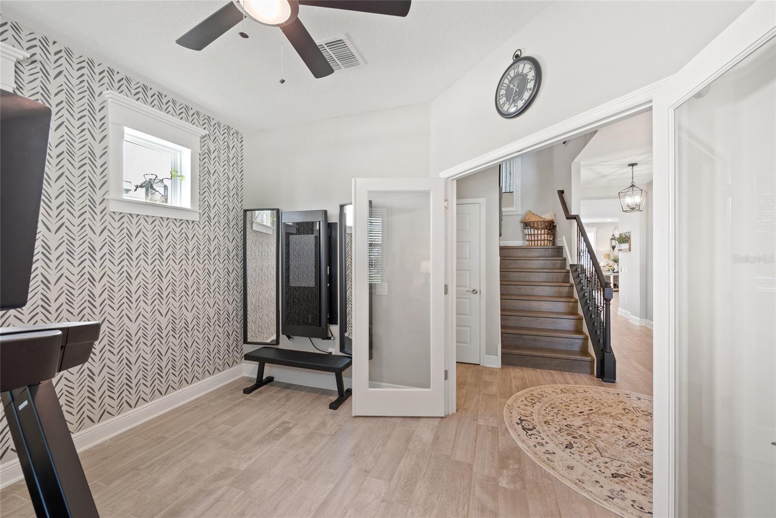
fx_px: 302
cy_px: 259
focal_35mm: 14
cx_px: 388
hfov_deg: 104.2
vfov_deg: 81.2
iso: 250
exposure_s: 1/2
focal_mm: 14
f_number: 7.1
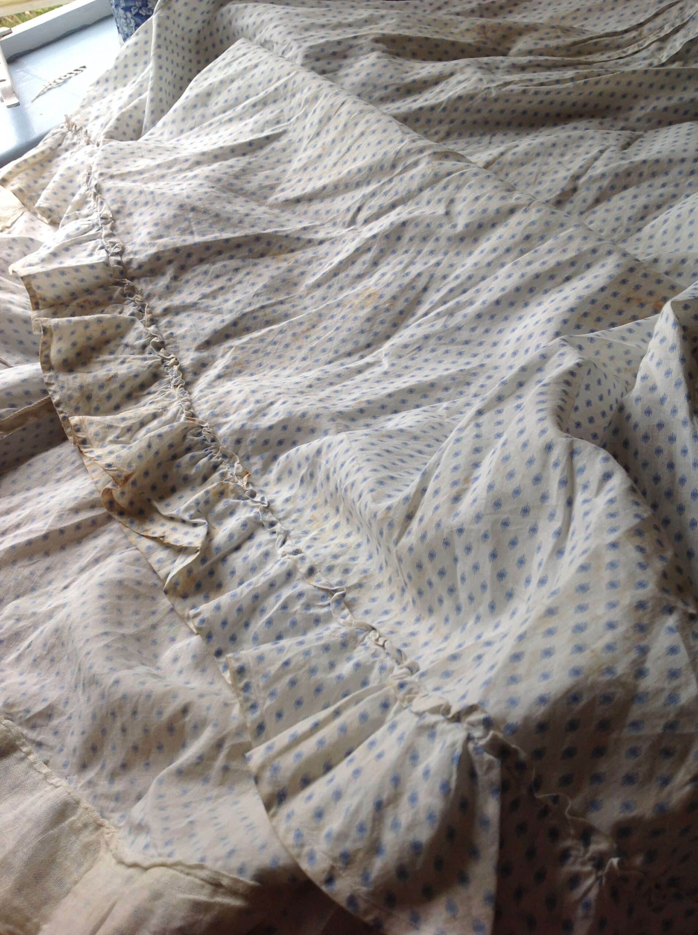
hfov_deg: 40.6
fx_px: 944
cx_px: 349
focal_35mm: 35
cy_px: 468
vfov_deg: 52.7
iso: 50
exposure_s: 1/219
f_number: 2.4
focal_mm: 4.28
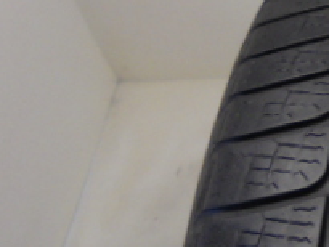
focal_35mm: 81
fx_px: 770
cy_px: -43
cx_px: 488
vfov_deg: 17.4
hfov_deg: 20.7
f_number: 3.5
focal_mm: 4.6
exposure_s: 1/30
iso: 100
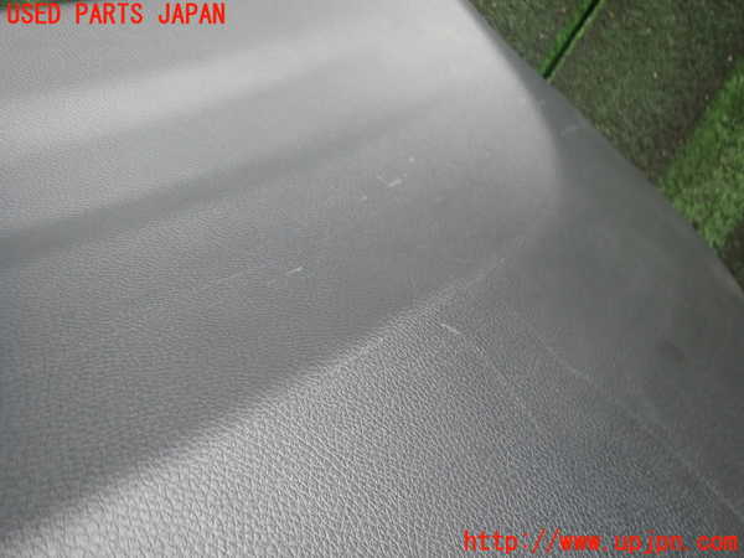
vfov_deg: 54.9
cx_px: 372
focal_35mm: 25
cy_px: 279
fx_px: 537
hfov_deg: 69.4
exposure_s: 1/50
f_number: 2
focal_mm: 4.5
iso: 200
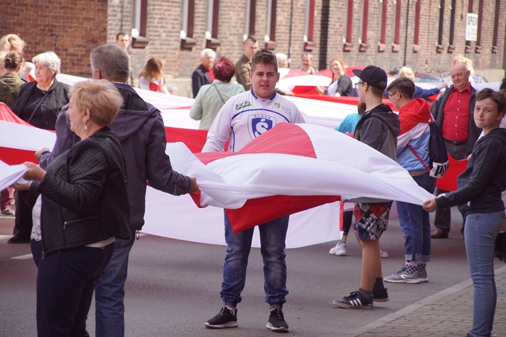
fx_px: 2846
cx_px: 253
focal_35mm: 202
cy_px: 168
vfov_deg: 6.8
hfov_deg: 10.2
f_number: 5.6
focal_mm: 135
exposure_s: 1/250
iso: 200
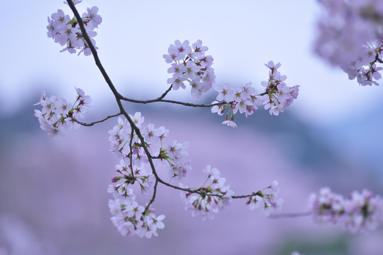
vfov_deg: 4.6
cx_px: 192
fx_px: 3192
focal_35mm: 300
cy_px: 128
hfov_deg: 6.9
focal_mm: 300
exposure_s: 1/1600
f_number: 5.6
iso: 200
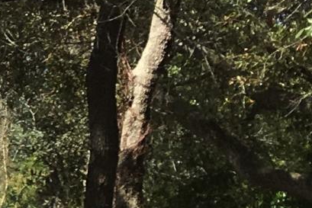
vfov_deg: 6.2
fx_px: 1916
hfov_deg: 8.0
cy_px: 262
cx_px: -606
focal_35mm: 221
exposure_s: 1/705
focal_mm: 4.15
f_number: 2.2
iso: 25
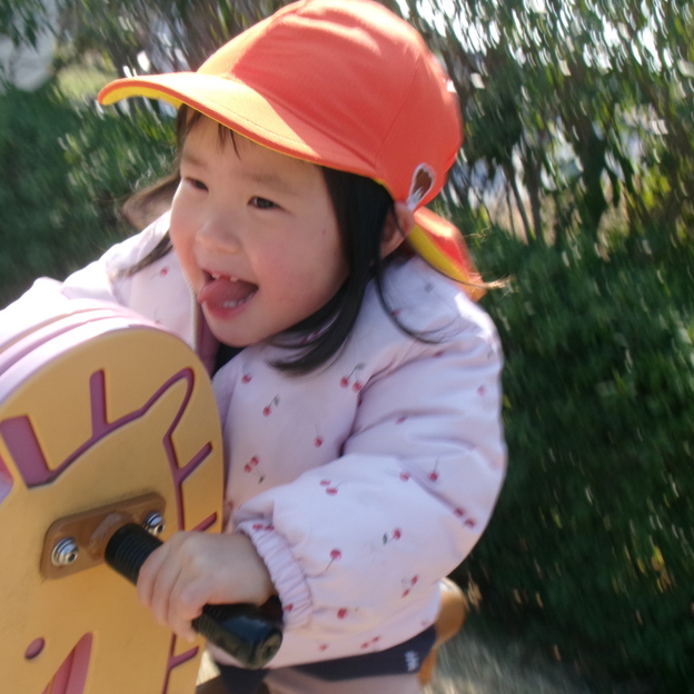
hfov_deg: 33.3
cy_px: 388
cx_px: 269
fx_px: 1157
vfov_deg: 33.4
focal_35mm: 51
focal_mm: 6.4
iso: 100
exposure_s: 1/50
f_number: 11.8
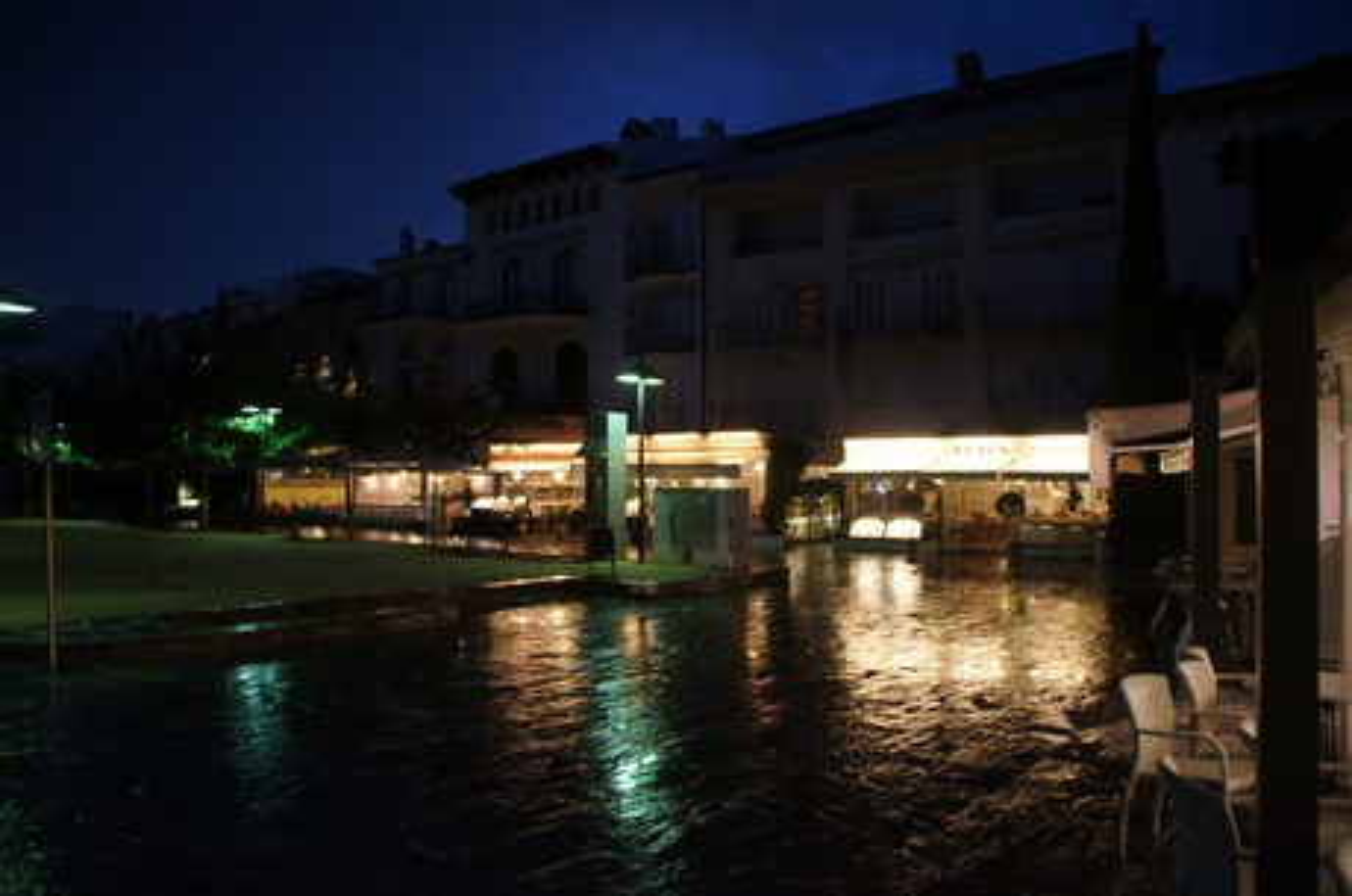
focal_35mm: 27
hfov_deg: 67.5
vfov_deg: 47.8
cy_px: 448
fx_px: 1012
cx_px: 676
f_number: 3.5
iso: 1600
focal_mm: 18
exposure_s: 1/30
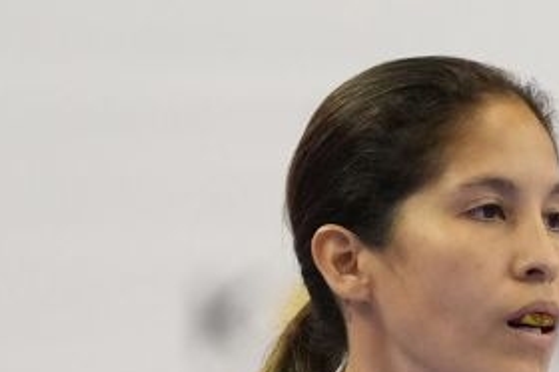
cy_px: 640
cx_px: 1054
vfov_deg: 1.1
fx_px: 19961
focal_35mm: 1287
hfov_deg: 1.6
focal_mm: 200
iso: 3200
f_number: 2.8
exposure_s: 1/1000
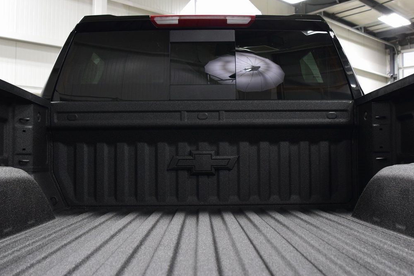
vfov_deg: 35.9
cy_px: 141
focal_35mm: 37
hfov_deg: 51.9
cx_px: 205
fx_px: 425
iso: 1600
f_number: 4.5
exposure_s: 1/60
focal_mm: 24
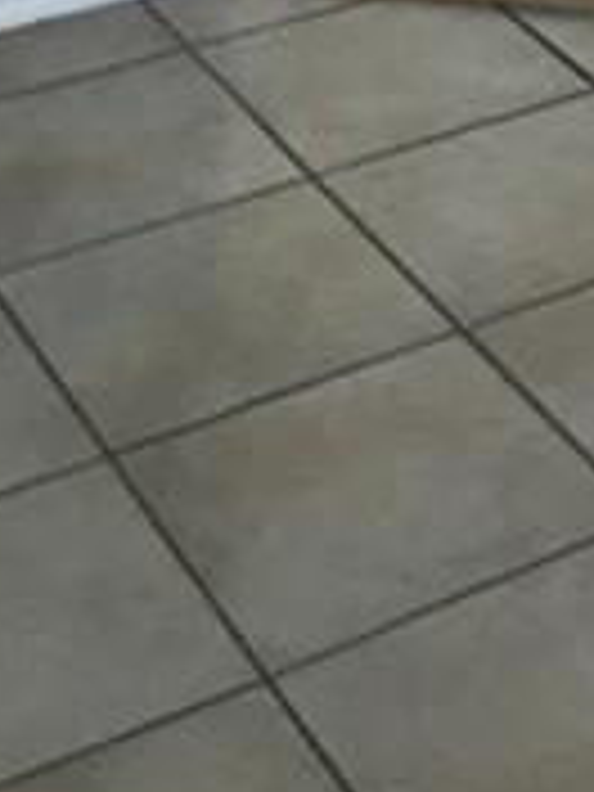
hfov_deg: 11.7
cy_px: -914
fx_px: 2791
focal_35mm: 122
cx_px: 864
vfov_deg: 13.3
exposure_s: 1/30
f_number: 1.8
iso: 25
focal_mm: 3.99
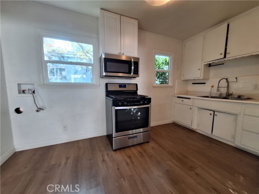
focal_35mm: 13
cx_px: 130
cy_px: 97
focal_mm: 1.74
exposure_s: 1/40
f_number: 2.2
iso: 64
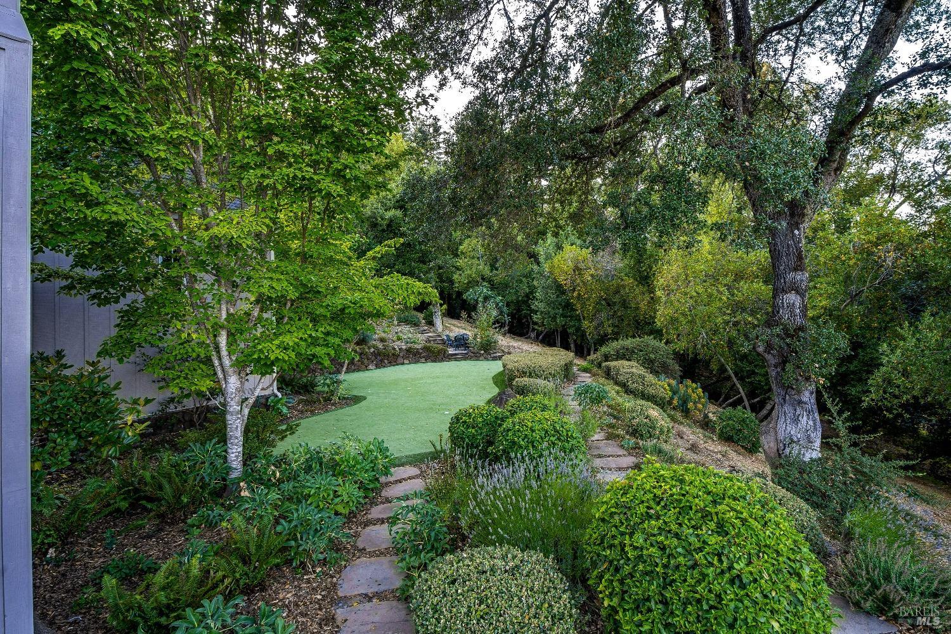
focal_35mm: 16
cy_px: 317
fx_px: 423
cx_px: 476
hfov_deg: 96.7
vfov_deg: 73.7
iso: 320
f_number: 11
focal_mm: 16
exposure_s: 1/13
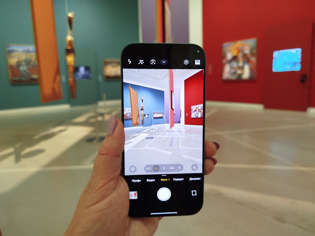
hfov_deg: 71.6
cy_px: 118
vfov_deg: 56.8
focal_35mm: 24
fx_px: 218
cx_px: 158
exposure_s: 1/33
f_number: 1.7
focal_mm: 5.31
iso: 250
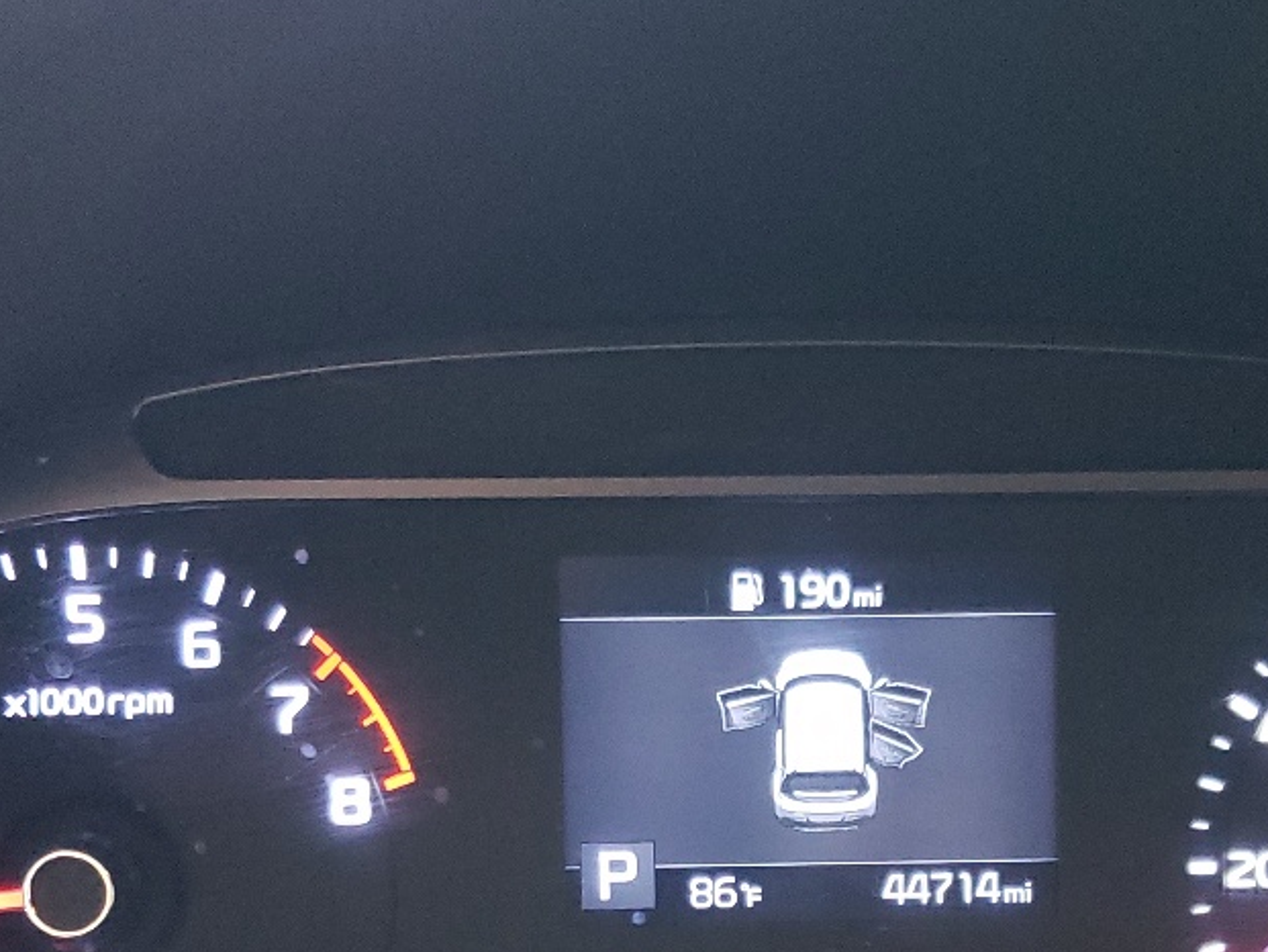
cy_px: 903
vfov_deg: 21.3
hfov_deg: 28.9
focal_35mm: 67
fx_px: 2455
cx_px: 706
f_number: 1.5
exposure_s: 1/30
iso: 458
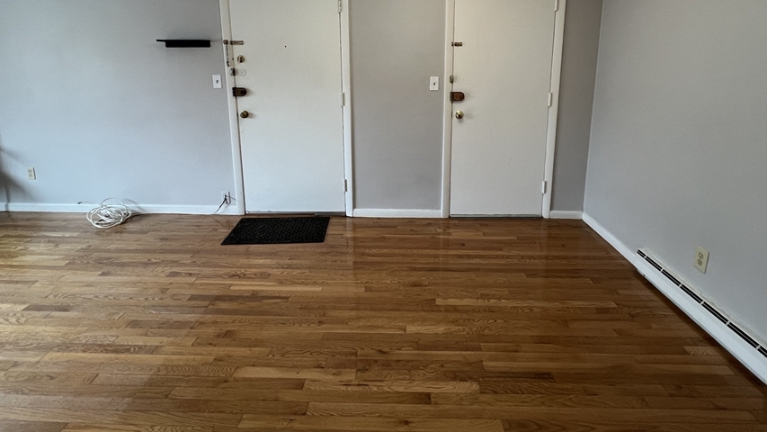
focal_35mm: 17
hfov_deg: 95.9
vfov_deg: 61.8
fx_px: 346
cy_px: 131
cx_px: 396
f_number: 1.8
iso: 160
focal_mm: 1.57
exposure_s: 1/120
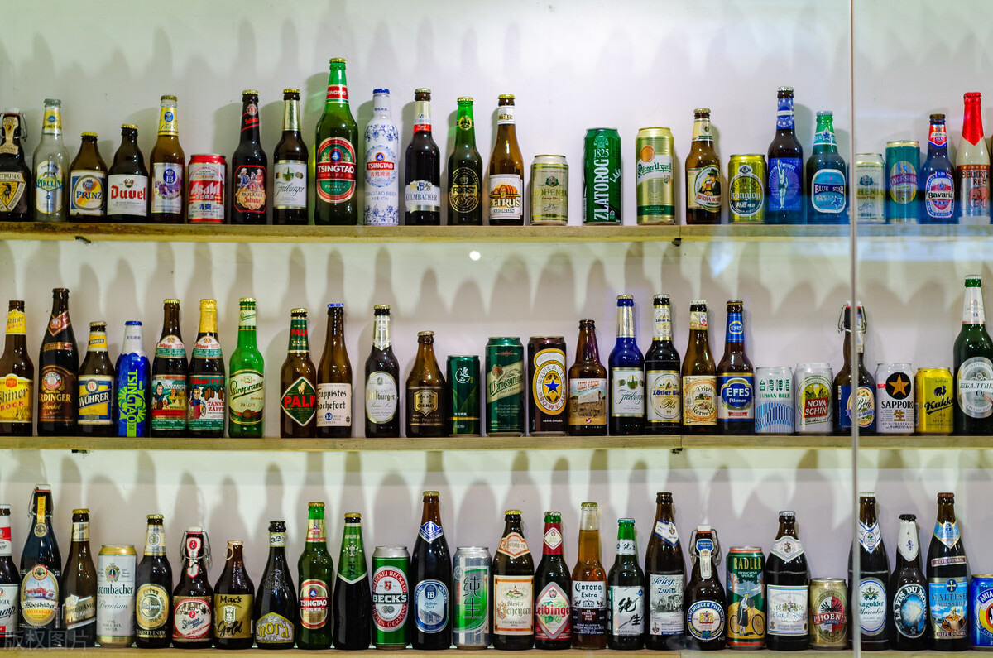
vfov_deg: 18.1
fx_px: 2065
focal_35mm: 75
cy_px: 329
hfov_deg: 27.0
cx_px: 496
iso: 400
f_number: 3.2
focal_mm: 50
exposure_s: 1/60
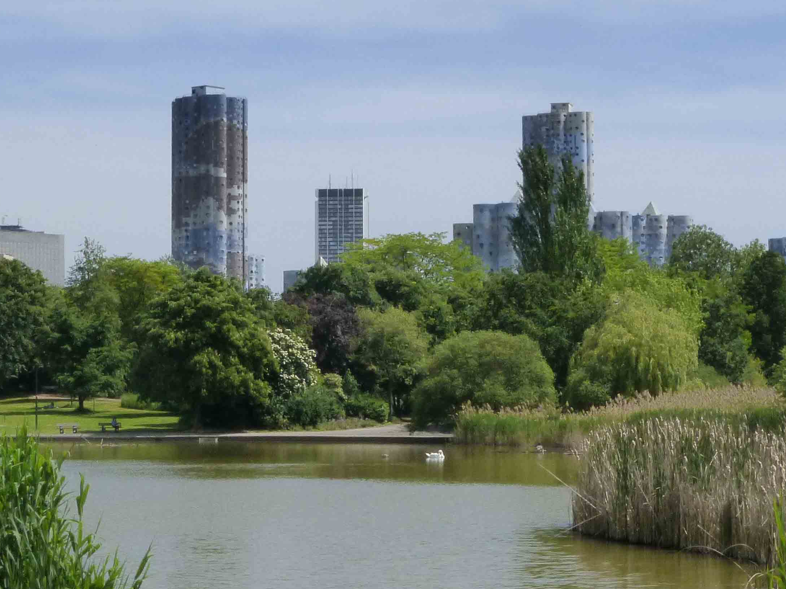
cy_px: 143
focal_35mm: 112
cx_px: 243
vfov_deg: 13.2
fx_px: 2543
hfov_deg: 17.5
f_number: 6.3
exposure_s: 1/1000
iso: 200
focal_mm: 9
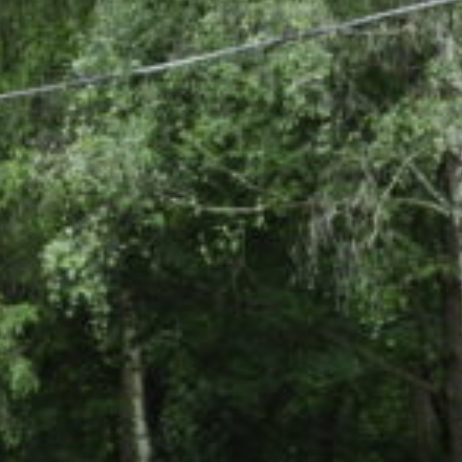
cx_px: 69
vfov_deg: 12.7
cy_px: 616
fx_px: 2008
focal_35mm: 133
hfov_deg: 13.0
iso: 200
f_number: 9
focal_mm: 22
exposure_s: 1/80
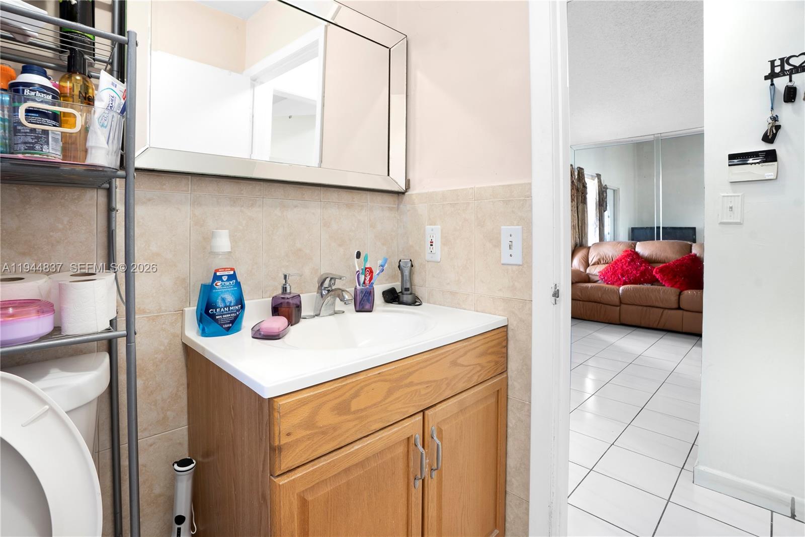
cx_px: 402
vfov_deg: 73.7
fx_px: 358
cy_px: 268
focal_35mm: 16
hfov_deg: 96.7
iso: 800
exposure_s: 1/25
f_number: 7.1
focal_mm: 16
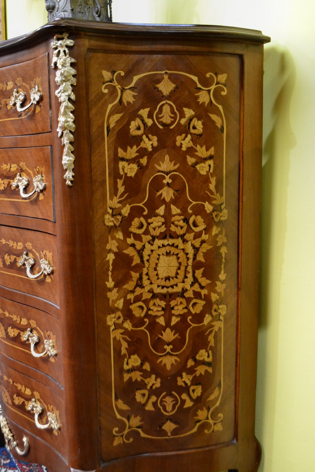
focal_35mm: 39
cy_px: 236
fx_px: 512
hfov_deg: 34.2
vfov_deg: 49.6
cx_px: 158
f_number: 4.2
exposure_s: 1/50
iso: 3200
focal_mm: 26
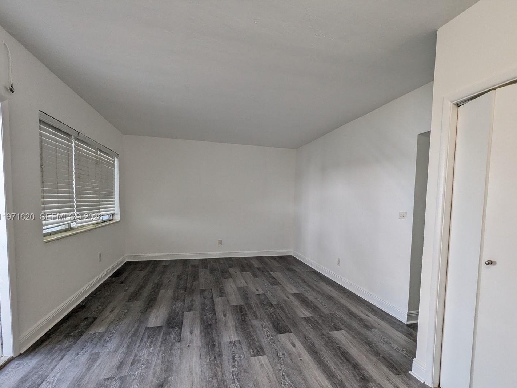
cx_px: 280
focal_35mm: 18
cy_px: 217
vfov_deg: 71.3
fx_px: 269
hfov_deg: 87.5
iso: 89
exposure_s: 1/60
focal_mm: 2.35
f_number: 2.2
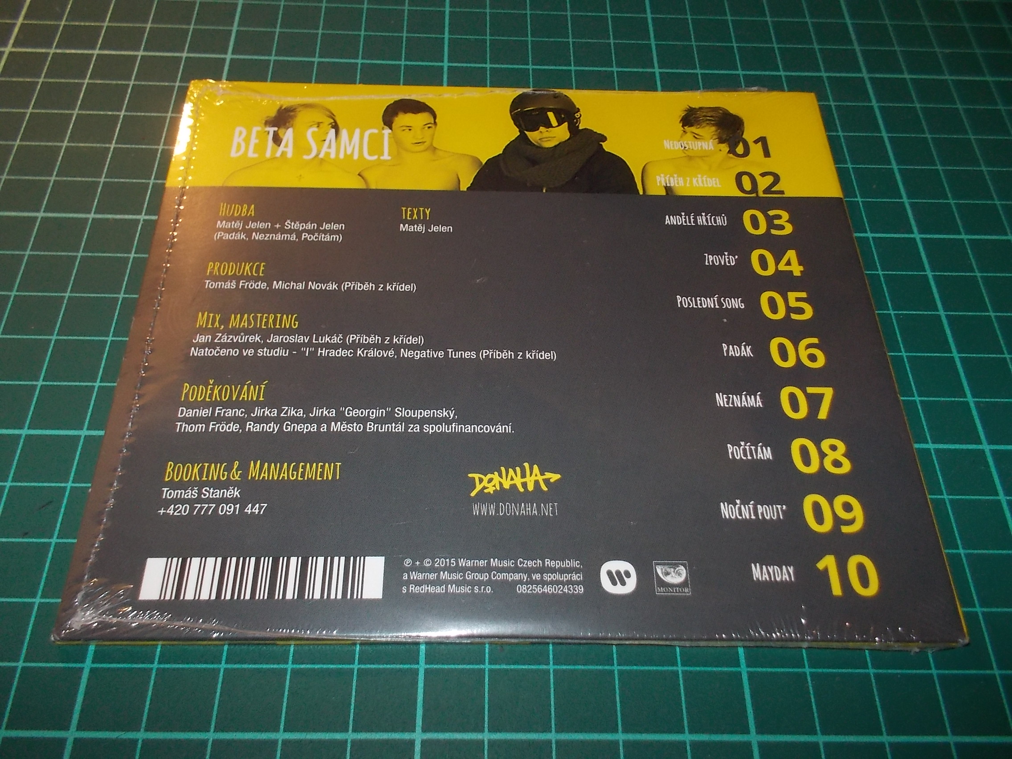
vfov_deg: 48.2
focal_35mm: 29
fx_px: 848
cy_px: 380
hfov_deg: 61.7
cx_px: 506
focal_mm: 4.1
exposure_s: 1/30
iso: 200
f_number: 3.3
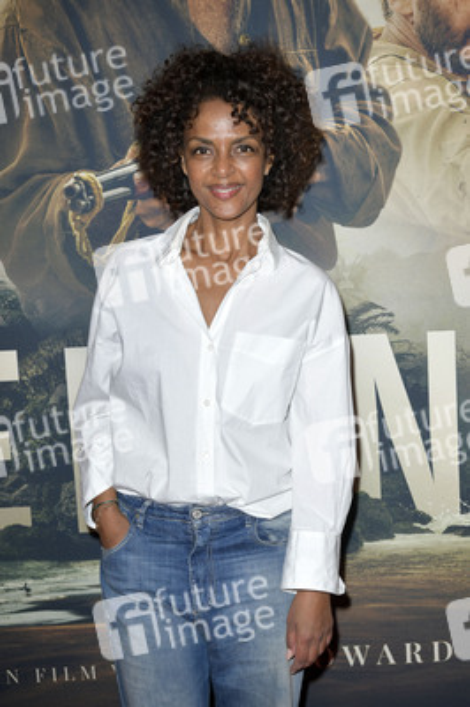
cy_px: 354
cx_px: 235
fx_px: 942
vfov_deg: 41.1
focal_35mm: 48
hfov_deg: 28.0
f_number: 5.6
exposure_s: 1/250
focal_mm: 48
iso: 250
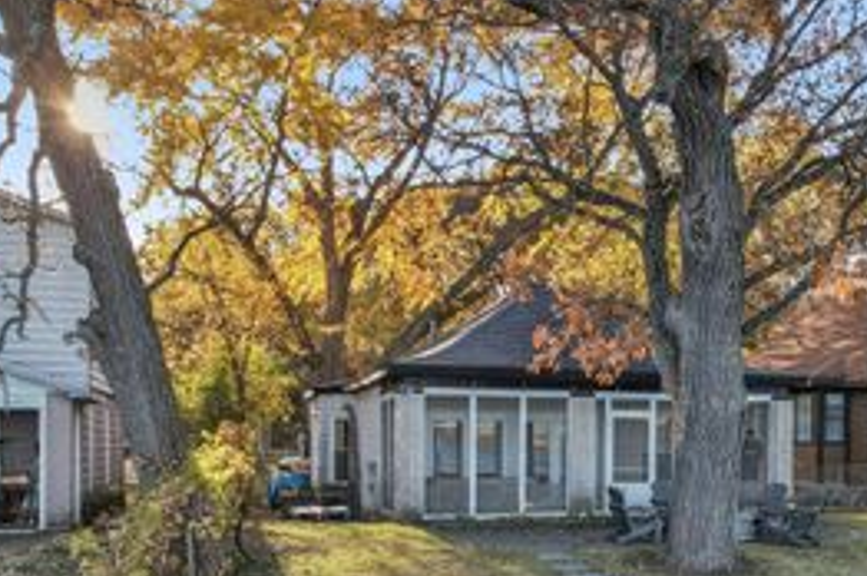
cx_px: 619
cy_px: 475
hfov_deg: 45.3
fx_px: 1010
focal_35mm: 42
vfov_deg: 30.9
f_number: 2.8
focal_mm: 8.4
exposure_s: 1/60
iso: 100
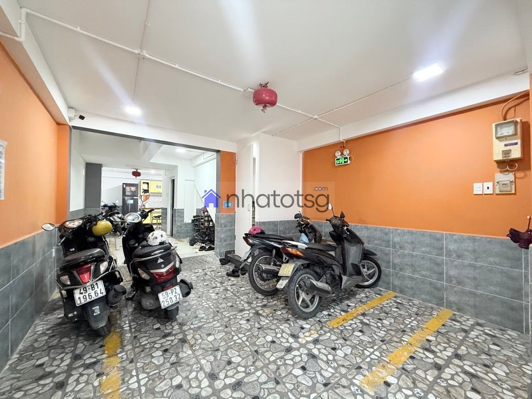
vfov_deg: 85.7
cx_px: 266
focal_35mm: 14
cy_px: 200
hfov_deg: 102.1
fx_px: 215
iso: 500
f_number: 2.2
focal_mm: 2.22
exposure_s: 1/50
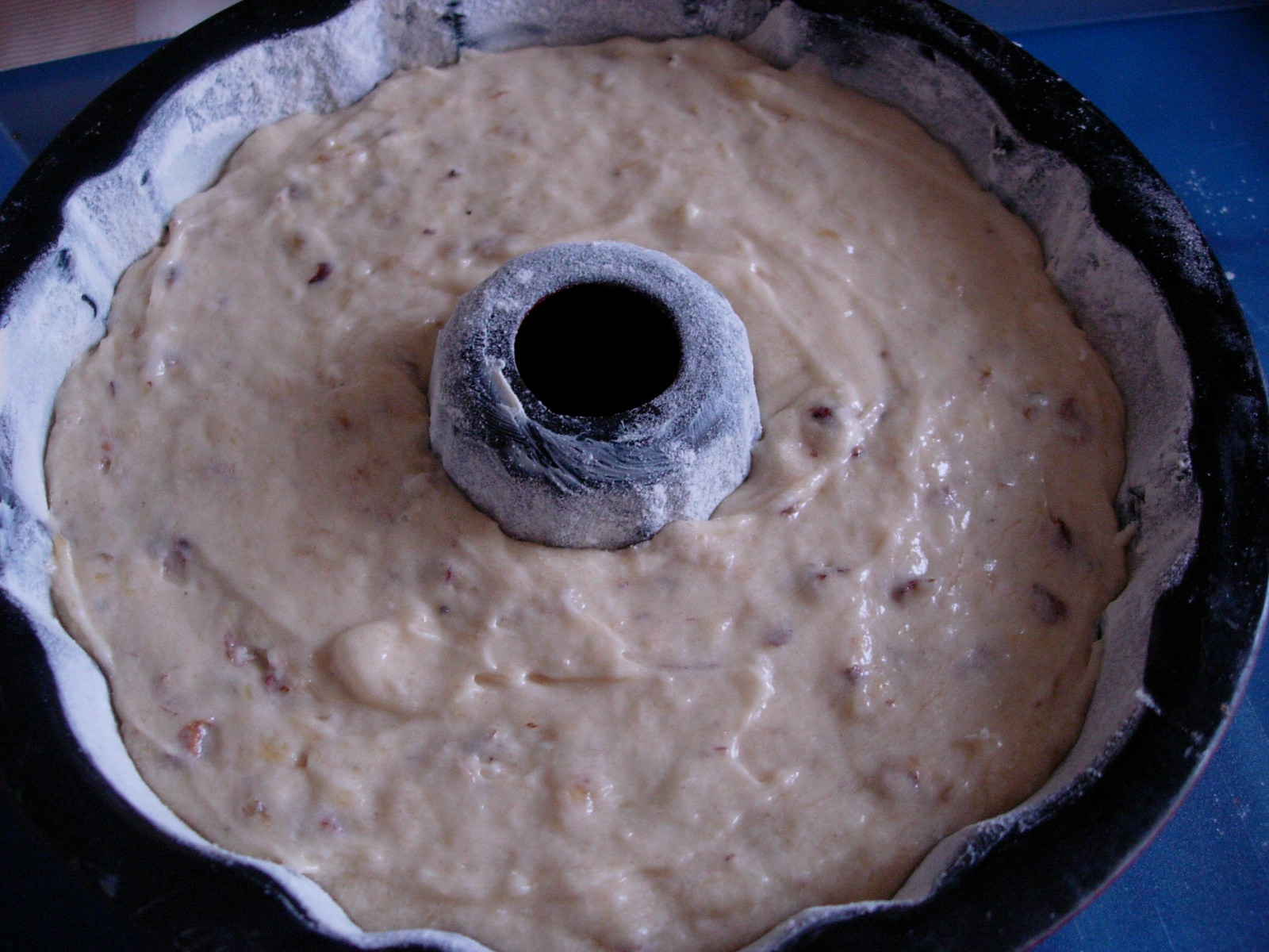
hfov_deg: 49.0
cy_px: 476
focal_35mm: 38
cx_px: 634
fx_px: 1393
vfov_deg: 37.7
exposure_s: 1/18.4
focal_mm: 7.8
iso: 200
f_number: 2.8
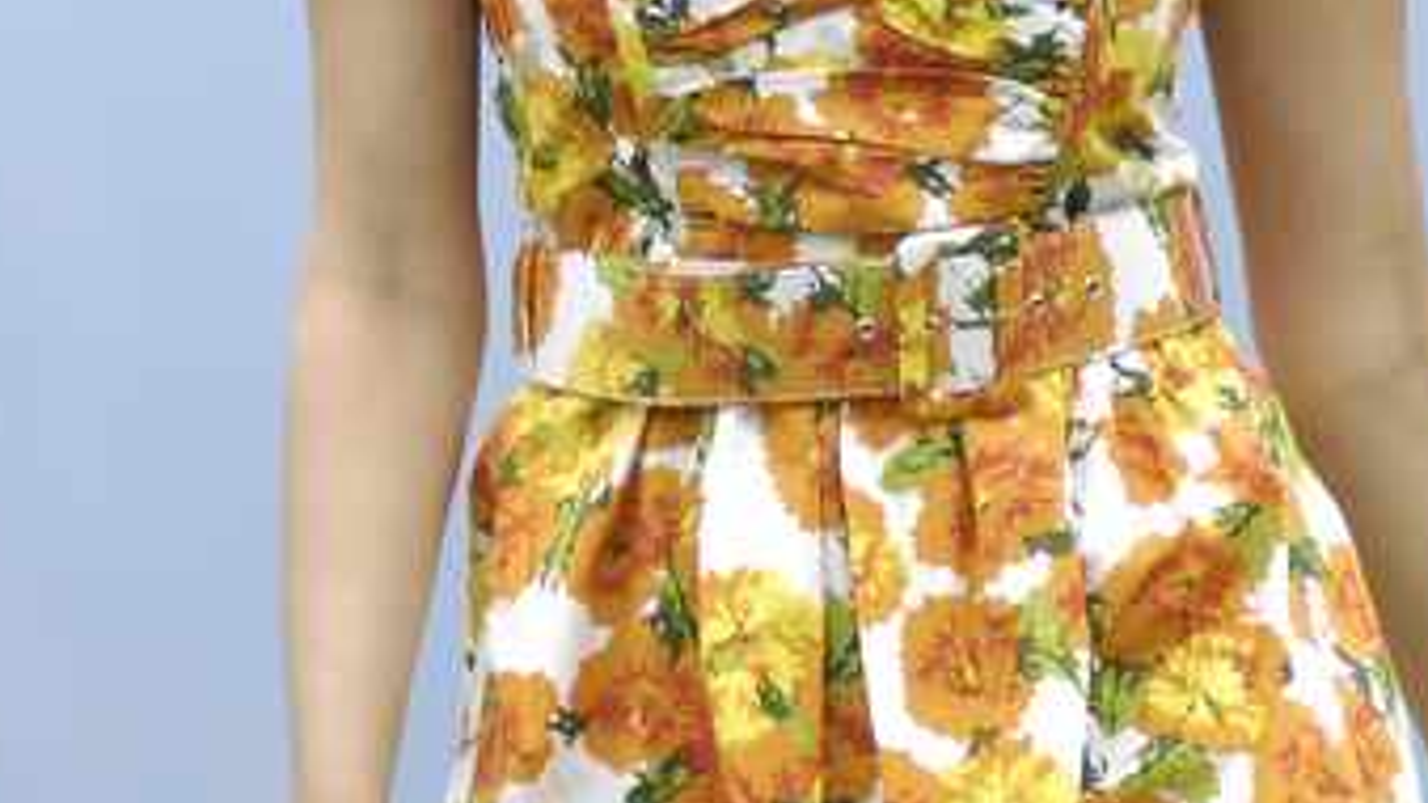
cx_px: 889
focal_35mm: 643
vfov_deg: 1.9
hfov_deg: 3.4
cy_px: 165
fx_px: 24343
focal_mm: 120
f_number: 3.5
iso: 400
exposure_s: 1/500
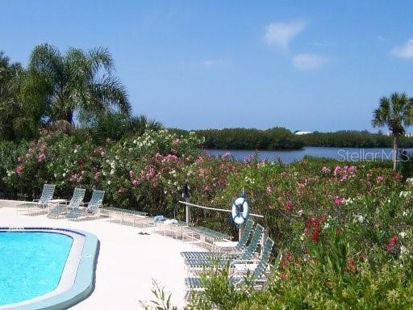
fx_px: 525
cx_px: 206
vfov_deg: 32.9
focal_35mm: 44
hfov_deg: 42.9
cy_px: 155
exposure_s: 1/500
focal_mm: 7.3
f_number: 5.6
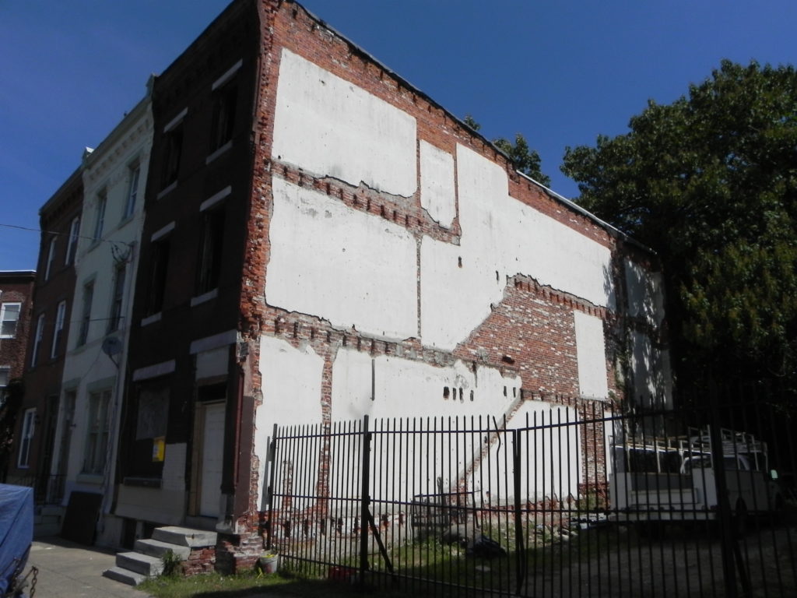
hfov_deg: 67.3
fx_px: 599
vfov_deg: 53.1
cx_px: 398
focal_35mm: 26
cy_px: 299
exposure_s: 1/882
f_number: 8
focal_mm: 4.6
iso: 160
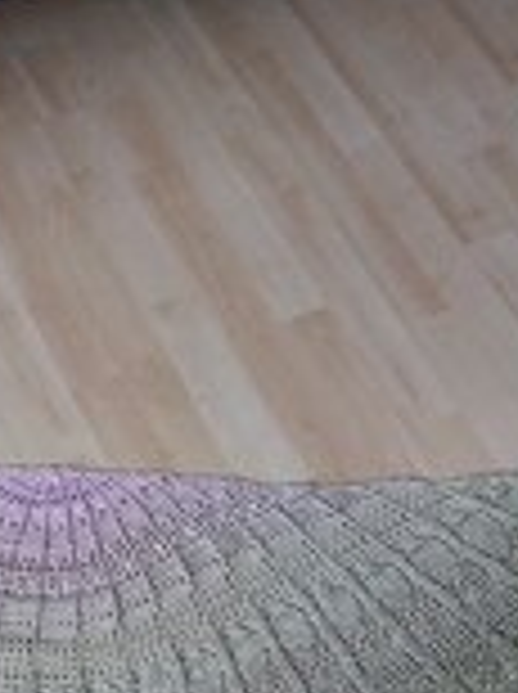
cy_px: 576
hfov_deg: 24.2
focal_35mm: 59
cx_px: 70
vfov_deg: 31.7
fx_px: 1180
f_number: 2.2
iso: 400
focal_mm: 3.81
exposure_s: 1/50
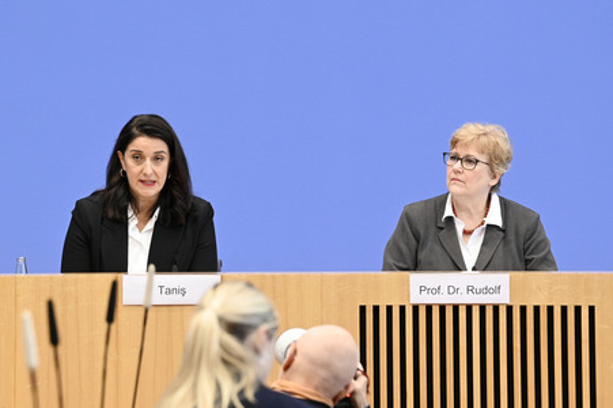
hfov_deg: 10.3
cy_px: 204
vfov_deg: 6.9
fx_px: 3403
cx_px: 306
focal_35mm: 200
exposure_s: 1/400
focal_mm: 200
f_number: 5.6
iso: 4000
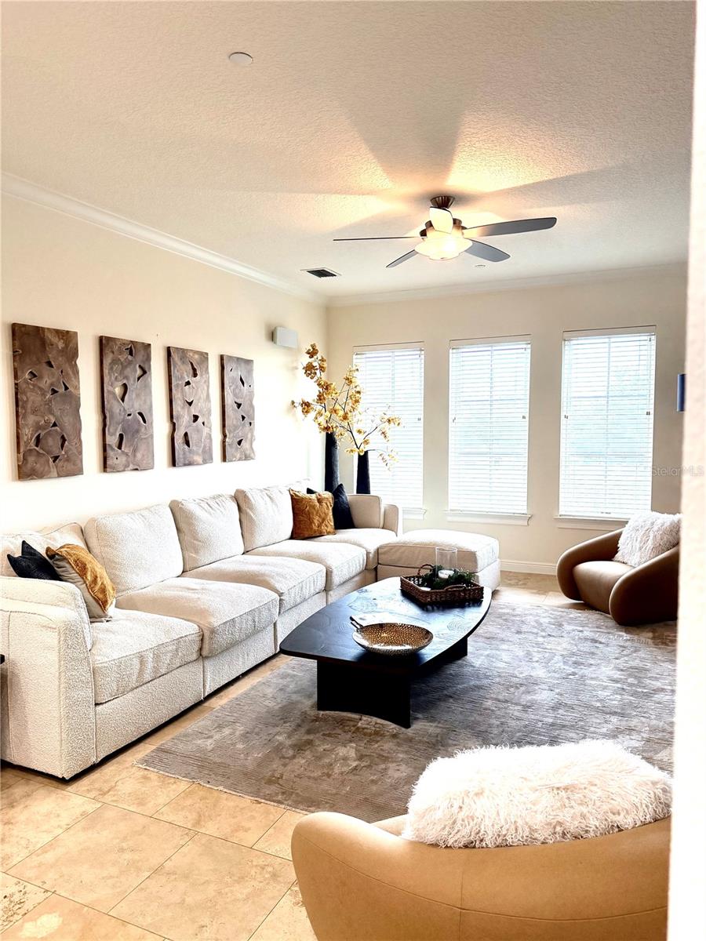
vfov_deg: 71.6
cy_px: 470
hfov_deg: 56.8
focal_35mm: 24
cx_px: 353
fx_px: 653
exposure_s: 1/237
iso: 200
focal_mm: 6.76
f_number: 1.78
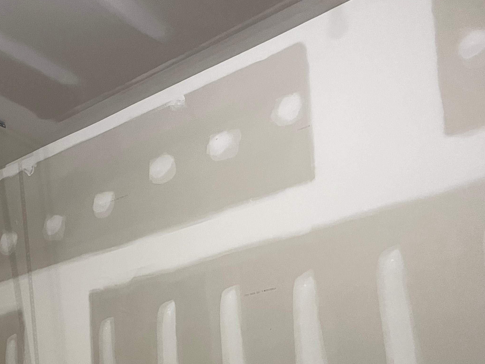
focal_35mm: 51
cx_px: 172
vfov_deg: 27.1
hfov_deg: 37.2
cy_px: 354
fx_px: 715
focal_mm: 5.1
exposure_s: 1/60
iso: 400
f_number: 1.6
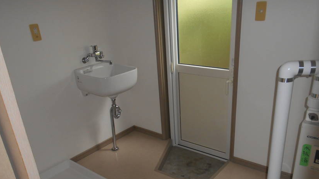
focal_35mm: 31
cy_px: 129
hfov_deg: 62.6
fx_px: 262
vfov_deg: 37.1
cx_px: 165
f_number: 3.2
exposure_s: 1/25
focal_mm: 4.6
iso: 200
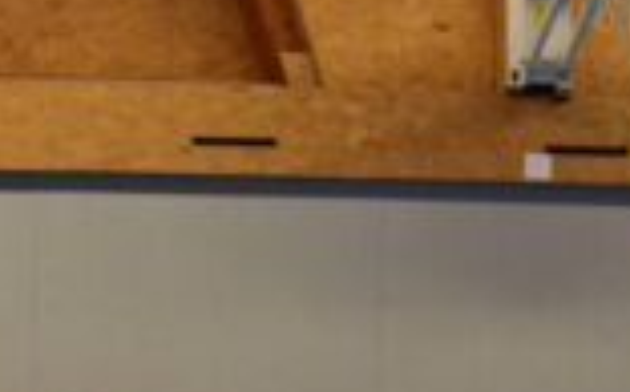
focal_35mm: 159
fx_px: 2718
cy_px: 647
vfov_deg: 8.0
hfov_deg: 12.7
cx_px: -214
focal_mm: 21
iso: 400
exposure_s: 1/25
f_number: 7.1
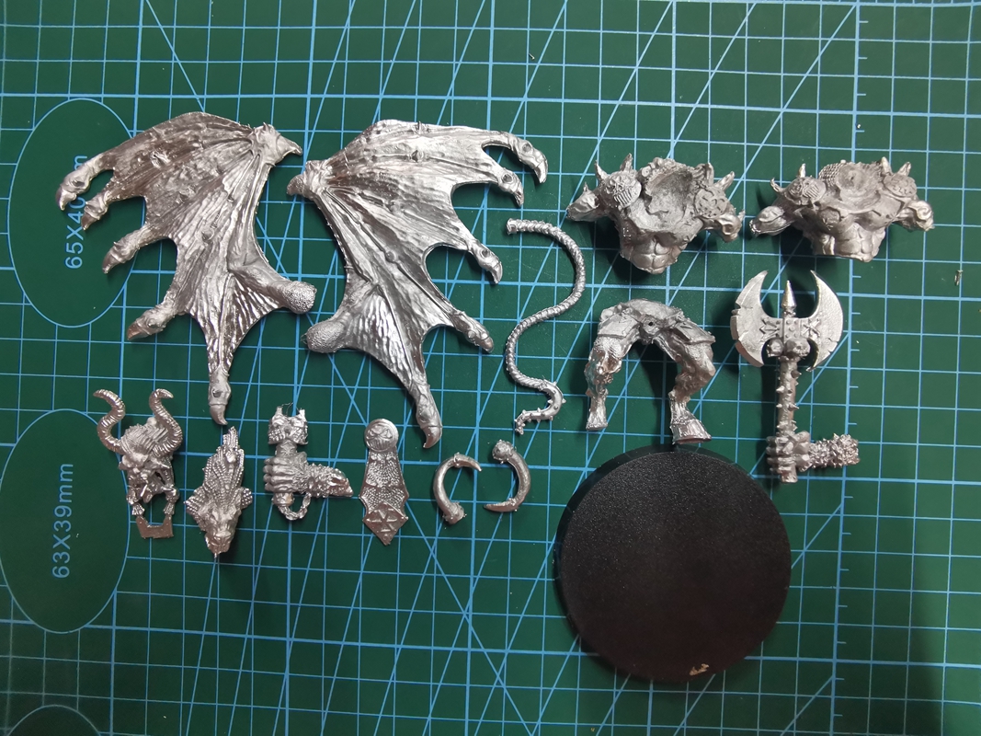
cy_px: 368
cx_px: 490
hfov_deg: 91.0
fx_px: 482
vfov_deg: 74.7
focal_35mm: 17
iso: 320
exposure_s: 1/25
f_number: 2.2
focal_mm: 2.26
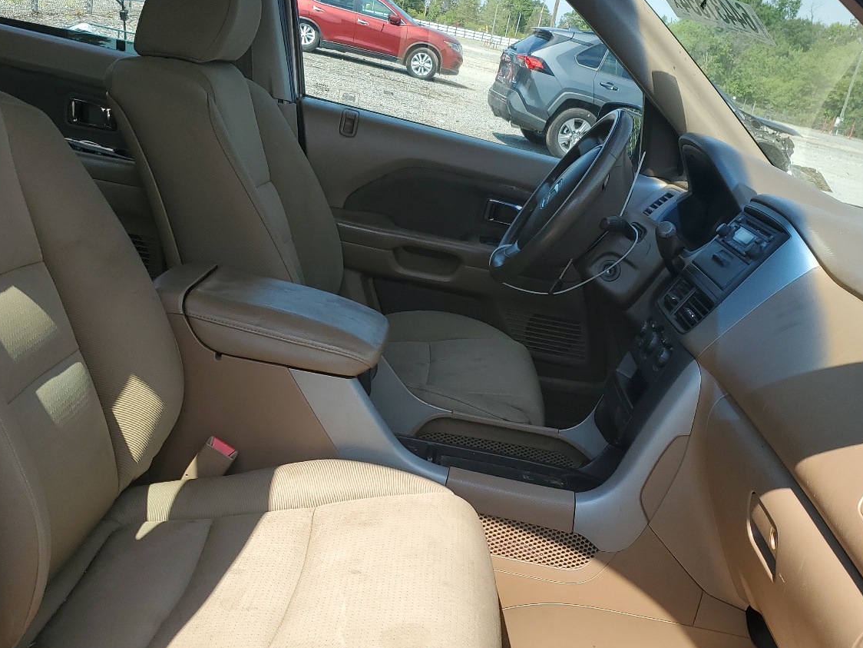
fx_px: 922
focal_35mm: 37
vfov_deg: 38.6
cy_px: 357
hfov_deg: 50.1
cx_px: 456
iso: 50
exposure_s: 1/1250
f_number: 1.5
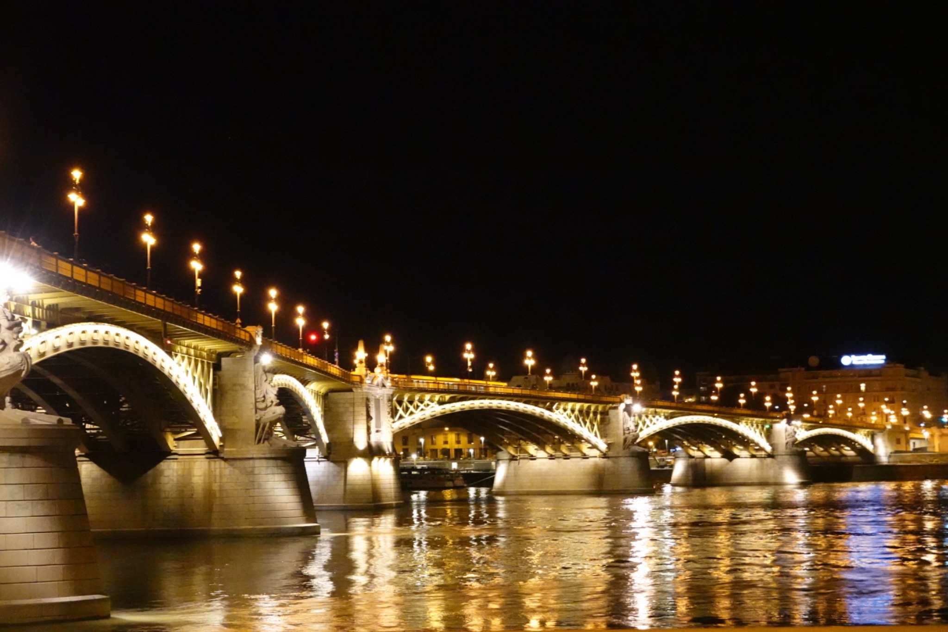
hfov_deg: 29.7
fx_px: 1790
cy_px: 316
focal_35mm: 68
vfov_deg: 20.0
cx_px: 474
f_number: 4
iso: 6400
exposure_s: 1/20
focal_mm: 24.84
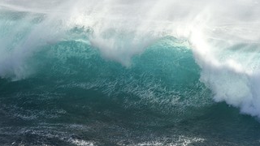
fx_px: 1420
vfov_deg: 5.9
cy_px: 62
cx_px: 150
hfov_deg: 10.5
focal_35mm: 206
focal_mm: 150
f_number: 9
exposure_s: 1/400
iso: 200
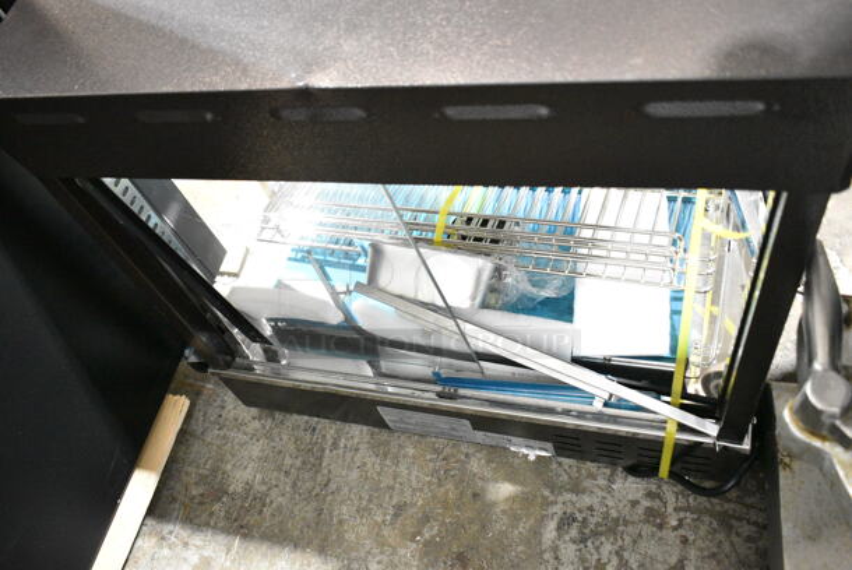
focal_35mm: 32
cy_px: 285
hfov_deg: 59.4
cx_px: 426
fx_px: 746
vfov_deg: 41.8
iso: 6400
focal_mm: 21
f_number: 4.5
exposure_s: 1/80
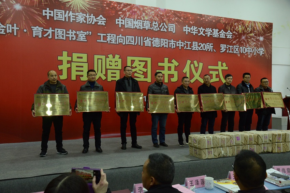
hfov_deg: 58.7
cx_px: 145
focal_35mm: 32
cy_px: 96
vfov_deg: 41.1
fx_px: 258
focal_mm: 32
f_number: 6.3
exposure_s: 1/40
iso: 3200
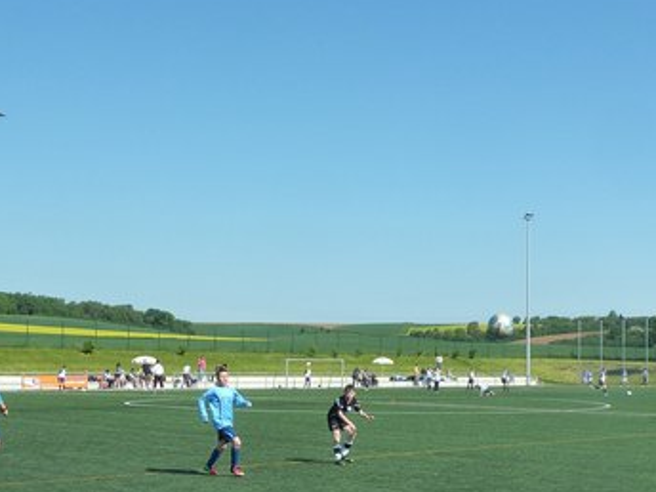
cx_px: 568
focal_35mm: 59
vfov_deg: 24.6
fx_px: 1118
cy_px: 365
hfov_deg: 31.4
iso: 125
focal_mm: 4.7
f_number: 4.5
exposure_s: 1/500
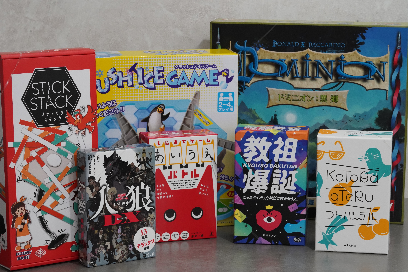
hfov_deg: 22.6
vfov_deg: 15.2
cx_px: 204
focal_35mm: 90
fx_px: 1020
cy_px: 136
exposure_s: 1/30
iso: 5000
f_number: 18
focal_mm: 90
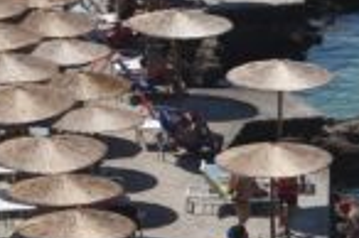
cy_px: -112
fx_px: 5907
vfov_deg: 2.3
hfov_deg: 3.5
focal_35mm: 593
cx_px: 12
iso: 100
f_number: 7.1
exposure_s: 1/800
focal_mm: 90
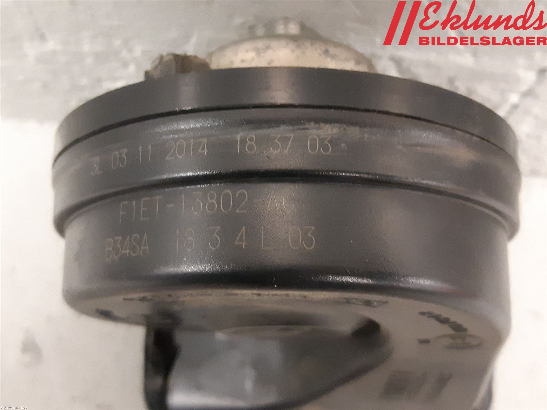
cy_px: 205
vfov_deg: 53.1
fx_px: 411
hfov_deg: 67.3
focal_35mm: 26
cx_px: 274
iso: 500
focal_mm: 3.93
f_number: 1.7
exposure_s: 1/25
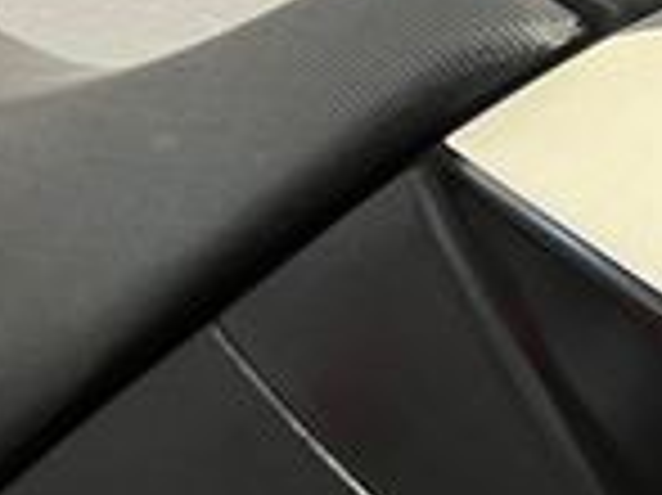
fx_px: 2159
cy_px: 801
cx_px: 1410
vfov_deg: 12.3
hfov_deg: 14.0
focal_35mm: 113
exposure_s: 1/50
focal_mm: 5.1
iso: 125
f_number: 1.6
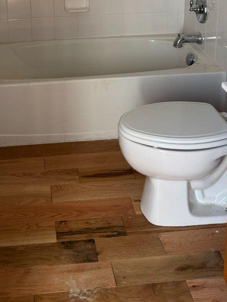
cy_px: 2
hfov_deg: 25.9
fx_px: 489
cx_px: 71
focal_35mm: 56
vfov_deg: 31.8
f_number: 1.78
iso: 64
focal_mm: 6.76
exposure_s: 1/121
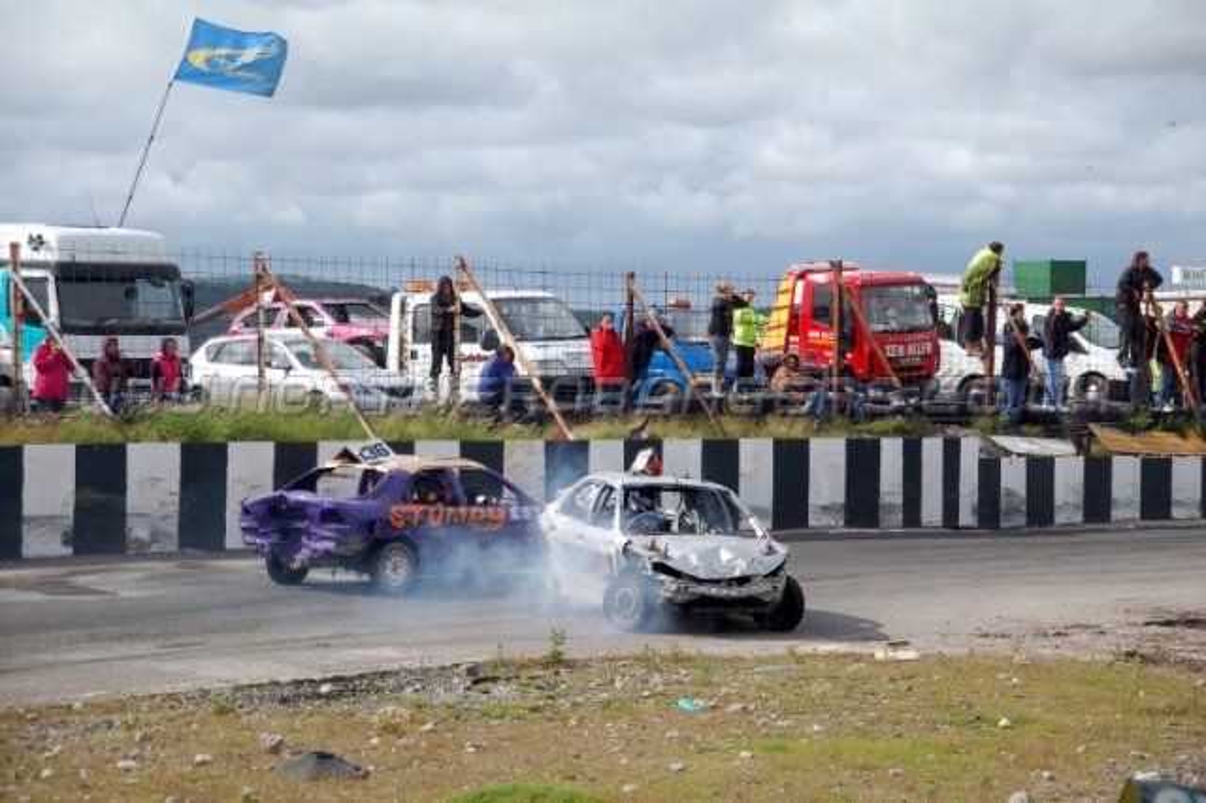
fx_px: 3264
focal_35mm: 98
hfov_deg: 20.9
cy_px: 402
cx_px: 603
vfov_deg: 14.0
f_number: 5.3
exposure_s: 1/1000
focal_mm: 65
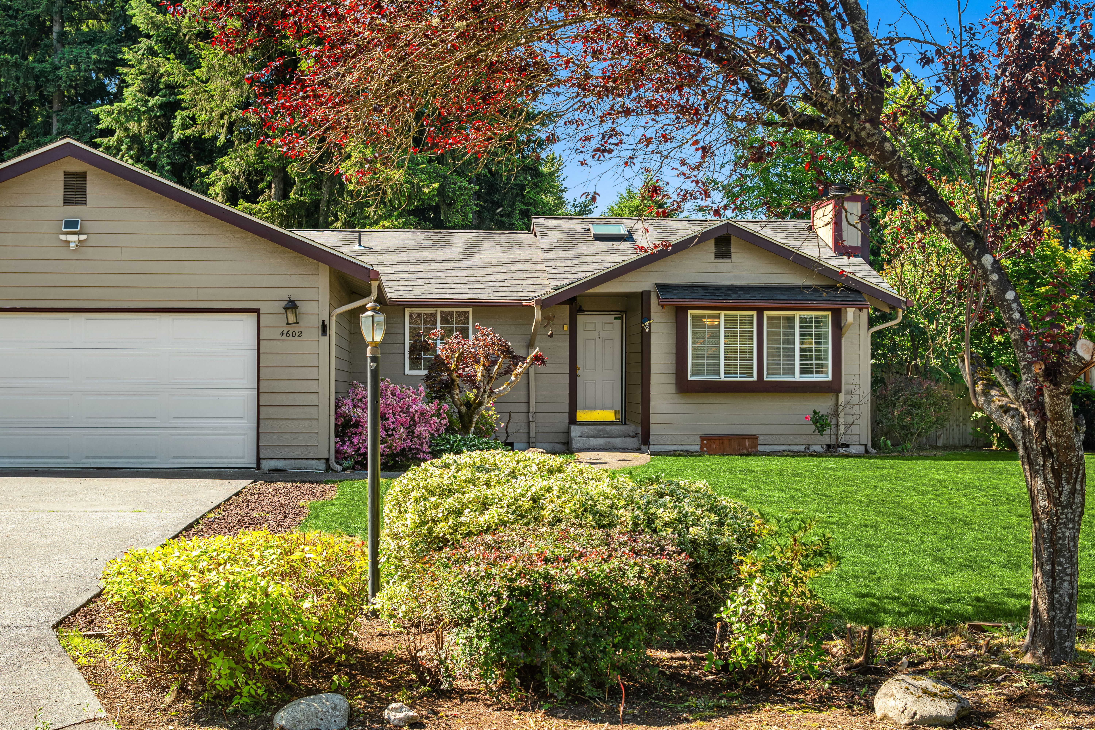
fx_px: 1369
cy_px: 365
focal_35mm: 45
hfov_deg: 43.6
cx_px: 548
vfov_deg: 29.9
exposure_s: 1/60
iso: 200
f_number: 8
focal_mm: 45
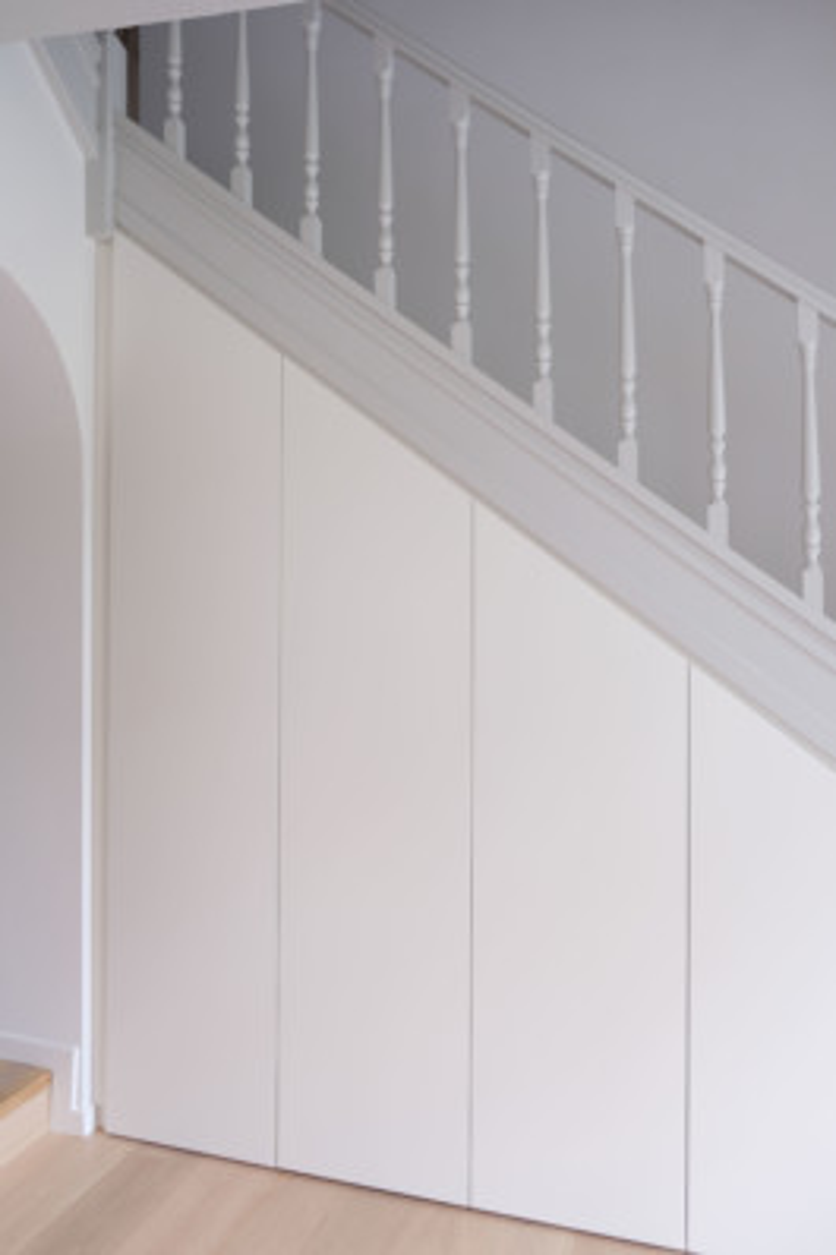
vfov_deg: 67.4
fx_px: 941
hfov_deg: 47.9
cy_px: 628
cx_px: 418
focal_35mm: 27
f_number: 2.8
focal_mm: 18
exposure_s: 1/30
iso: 200
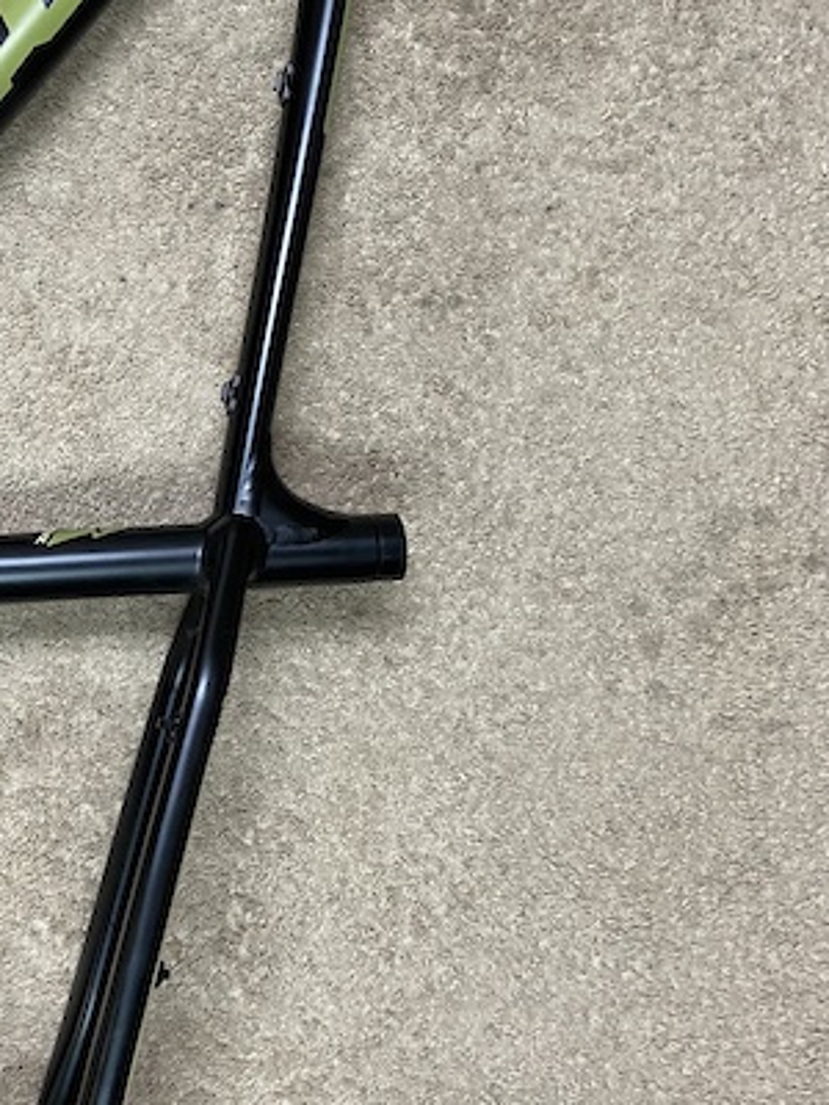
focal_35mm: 52
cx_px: 50
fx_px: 1660
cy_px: 442
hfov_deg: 26.9
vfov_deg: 36.7
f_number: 1.8
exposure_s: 1/60
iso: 200
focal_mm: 4.25
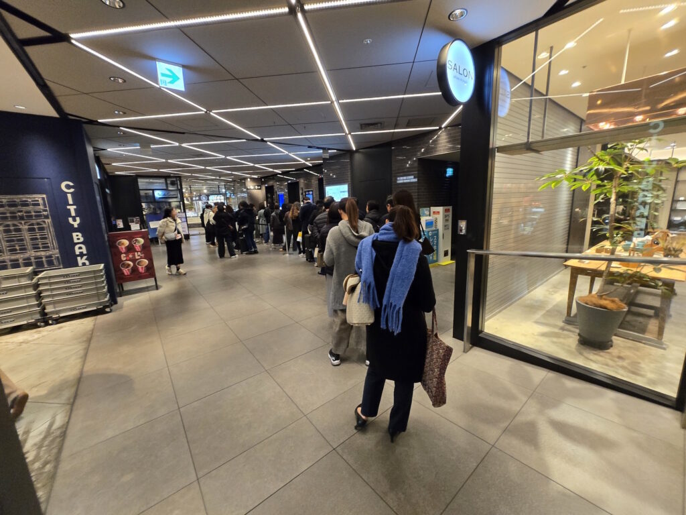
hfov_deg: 106.2
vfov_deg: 89.9
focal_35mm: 13
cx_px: 343
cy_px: 258
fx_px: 258
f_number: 2.2
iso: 200
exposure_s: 1/50
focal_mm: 1.7
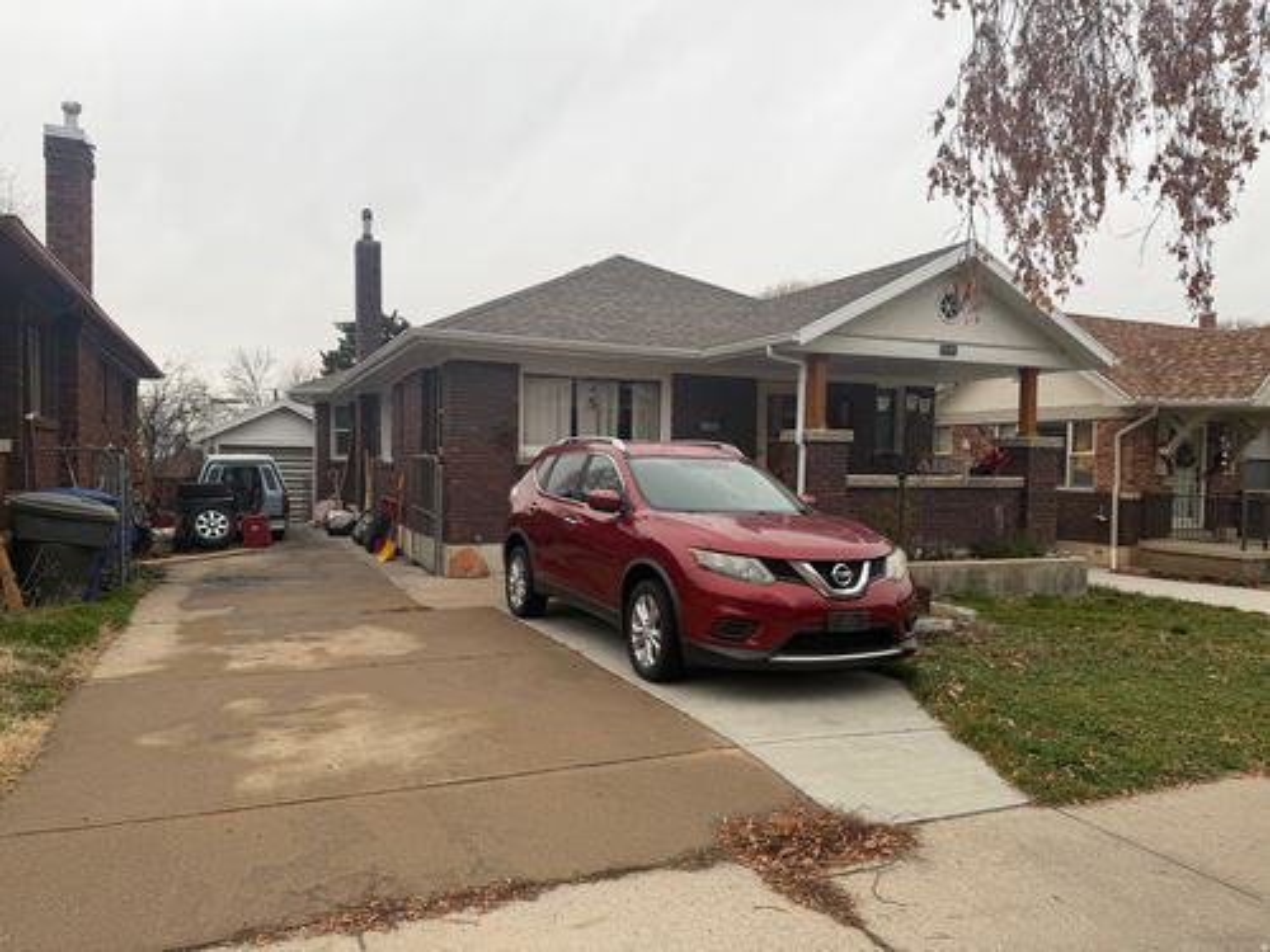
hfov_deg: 71.6
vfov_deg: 56.8
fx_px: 881
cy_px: 476
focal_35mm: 24
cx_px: 635
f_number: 1.78
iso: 80
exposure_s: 1/722
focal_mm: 6.76
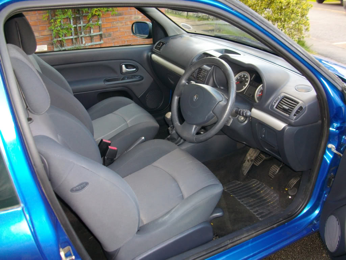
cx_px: 173
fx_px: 320
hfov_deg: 56.8
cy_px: 130
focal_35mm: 32
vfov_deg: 44.2
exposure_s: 1/40
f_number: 2.9
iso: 117
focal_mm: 5.7
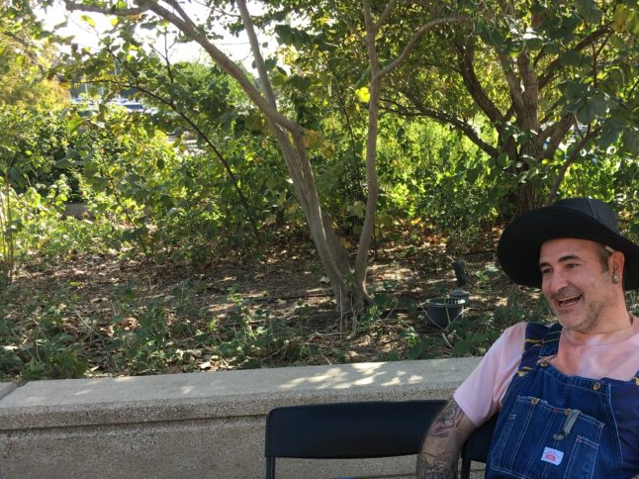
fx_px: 849
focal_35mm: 46
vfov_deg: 31.0
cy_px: 358
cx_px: 489
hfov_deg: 40.0
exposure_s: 1/189
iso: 25
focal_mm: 4.15
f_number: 2.2
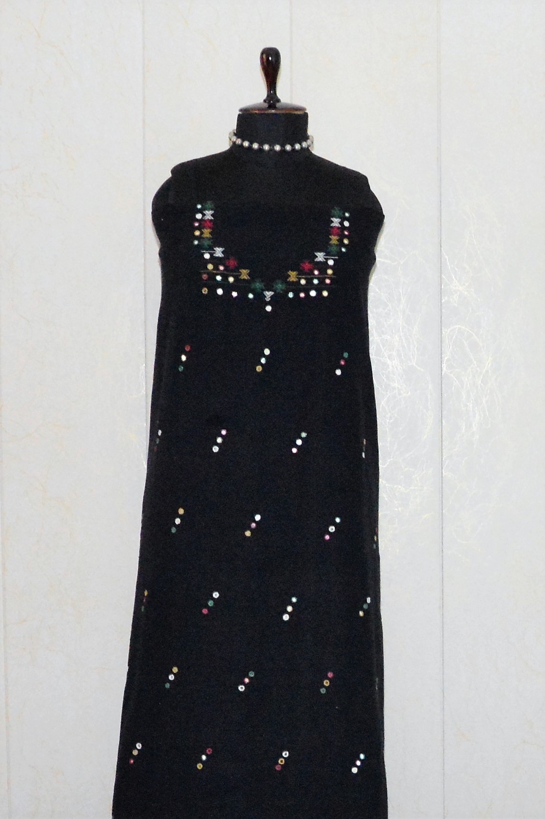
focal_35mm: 27
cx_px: 272
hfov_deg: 47.9
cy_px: 410
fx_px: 614
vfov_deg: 67.4
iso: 3200
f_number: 3.5
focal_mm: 18
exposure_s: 1/125
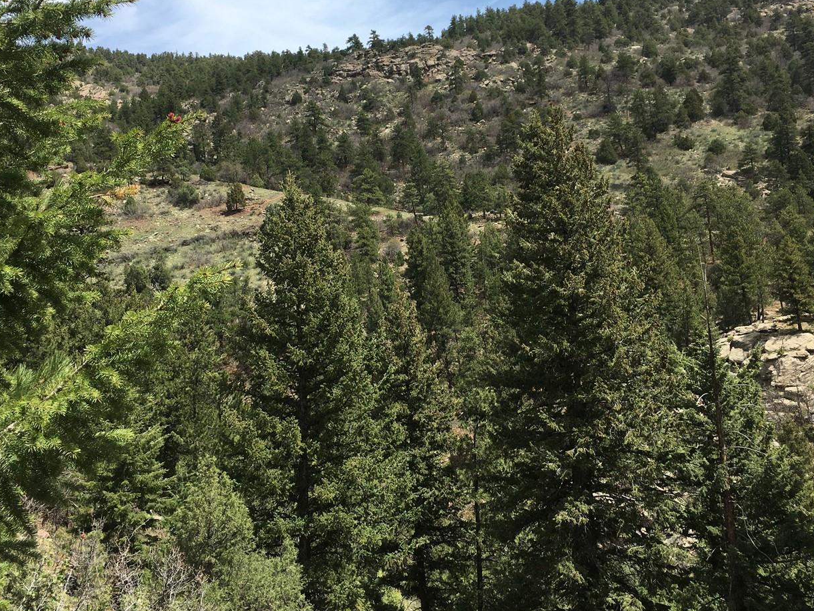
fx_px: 894
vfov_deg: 37.5
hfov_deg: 49.0
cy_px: 237
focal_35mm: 38
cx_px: 397
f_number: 2.2
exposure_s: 1/1241
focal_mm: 4.15
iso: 25
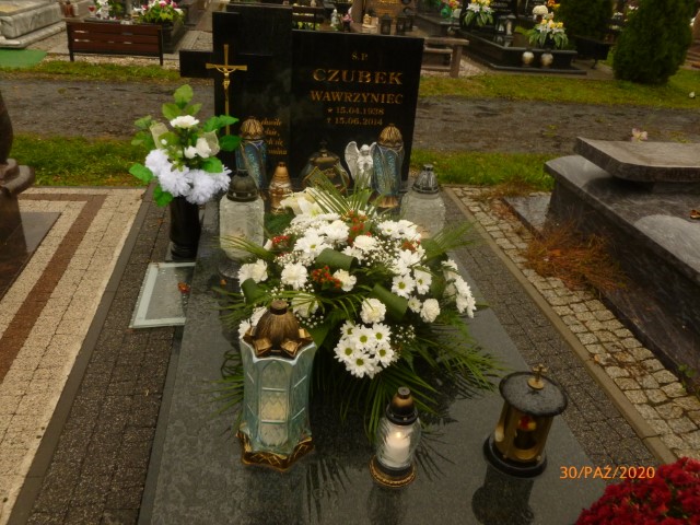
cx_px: 350
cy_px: 262
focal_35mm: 28
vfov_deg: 49.7
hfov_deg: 63.4
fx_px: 566
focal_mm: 5
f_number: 3.3
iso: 200
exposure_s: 1/200
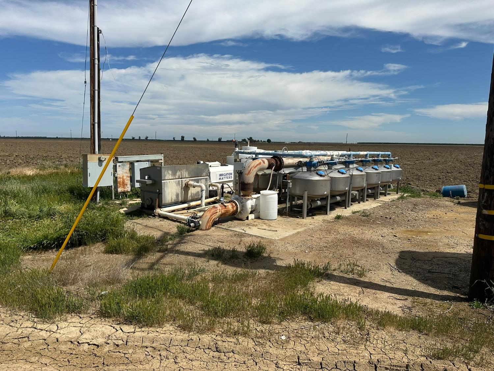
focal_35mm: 24
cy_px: 186
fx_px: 343
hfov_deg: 71.6
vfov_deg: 56.8
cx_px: 247
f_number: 1.78
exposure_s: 1/8197
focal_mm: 6.86
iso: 80
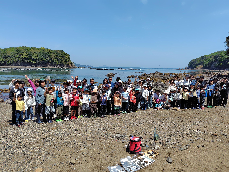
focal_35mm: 23
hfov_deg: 73.9
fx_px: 152
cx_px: 114
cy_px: 86
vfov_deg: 58.9
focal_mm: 5.6
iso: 50
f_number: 1.9
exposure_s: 1/1648
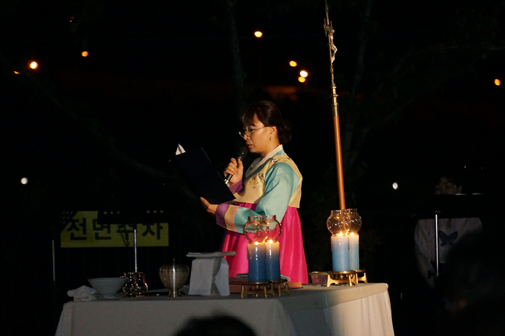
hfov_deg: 7.7
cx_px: 252
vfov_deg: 5.1
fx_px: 3741
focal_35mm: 267
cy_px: 168
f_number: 6.3
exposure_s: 1/60
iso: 3200
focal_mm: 178
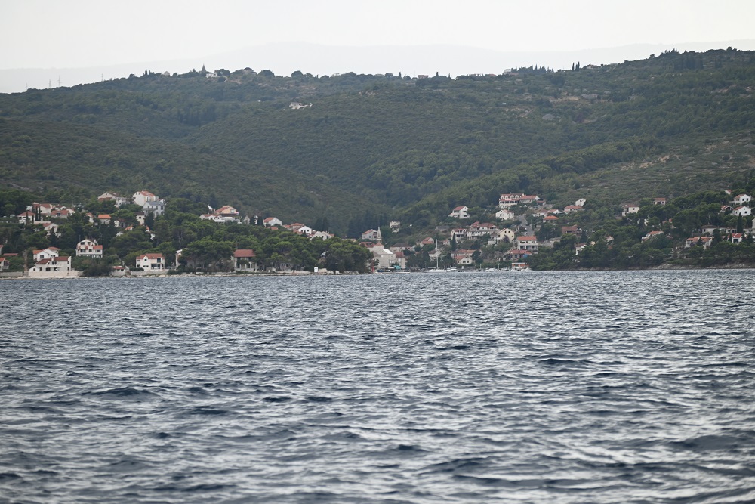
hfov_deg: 14.2
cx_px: 378
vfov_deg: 9.5
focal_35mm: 145
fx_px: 3041
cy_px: 252
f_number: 4.8
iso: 100
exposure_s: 1/200
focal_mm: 145
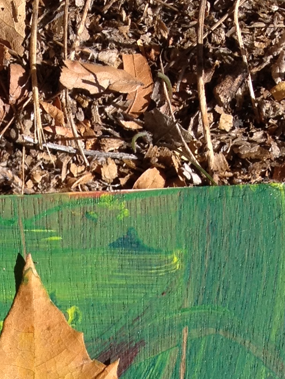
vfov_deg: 13.0
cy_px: 630
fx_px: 1547
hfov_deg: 10.4
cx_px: 4
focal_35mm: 141
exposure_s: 1/1416
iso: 50
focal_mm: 4.28
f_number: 2.4
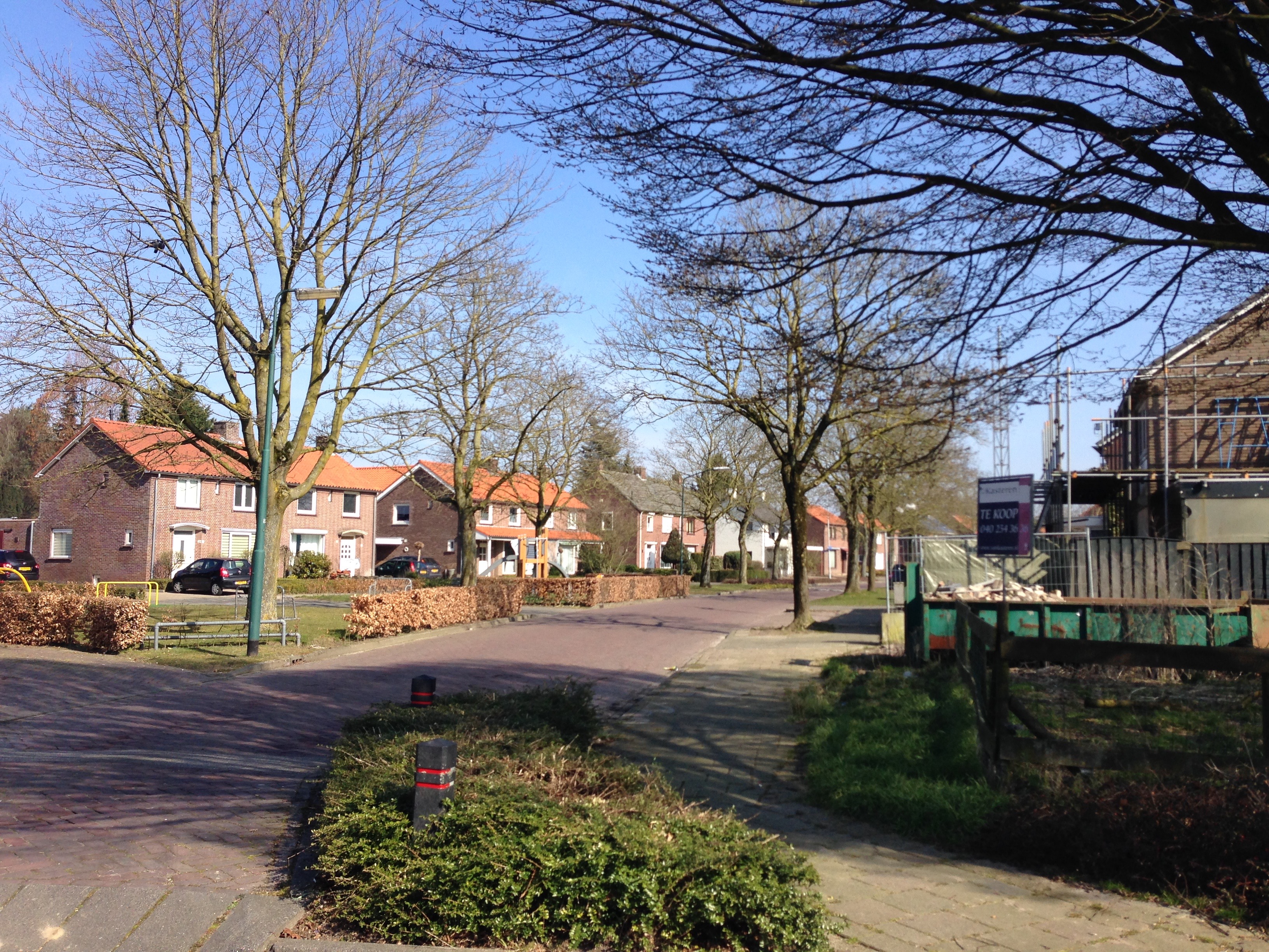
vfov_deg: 42.9
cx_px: 634
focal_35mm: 33
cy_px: 476
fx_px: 1210
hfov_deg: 55.4
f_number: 2.4
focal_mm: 4.12
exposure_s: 1/1004
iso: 50
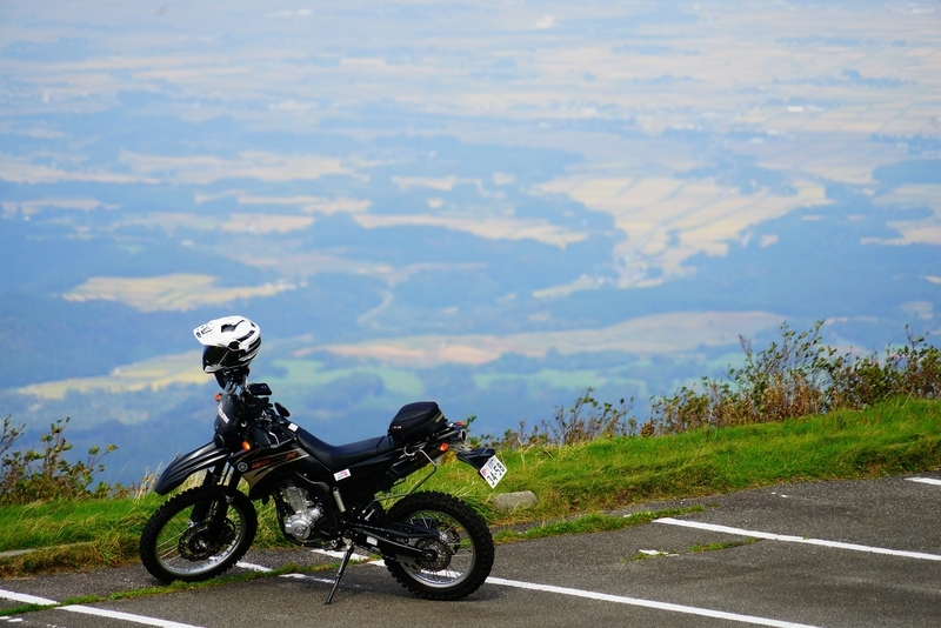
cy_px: 314
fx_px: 6275
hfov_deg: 8.6
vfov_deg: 5.7
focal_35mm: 240
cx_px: 470
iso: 250
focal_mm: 240
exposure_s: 1/1000
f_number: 6.3
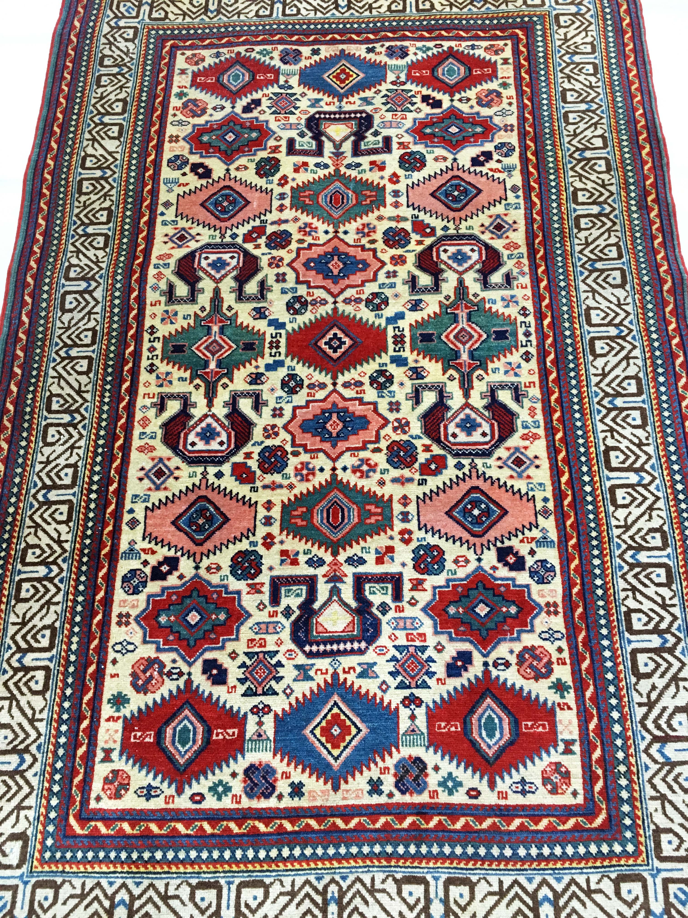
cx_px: 344
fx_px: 769
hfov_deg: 48.2
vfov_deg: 61.7
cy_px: 459
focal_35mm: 29
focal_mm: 4.15
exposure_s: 1/33
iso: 160
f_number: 2.2
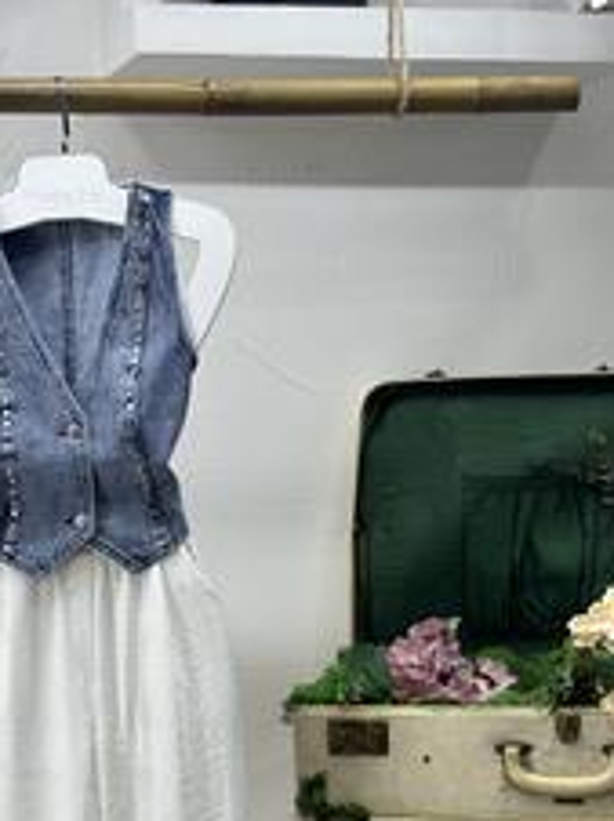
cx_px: 193
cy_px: 628
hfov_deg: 17.3
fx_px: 2014
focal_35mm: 85
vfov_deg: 22.8
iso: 64
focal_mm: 6.86
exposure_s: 1/112
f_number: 1.78
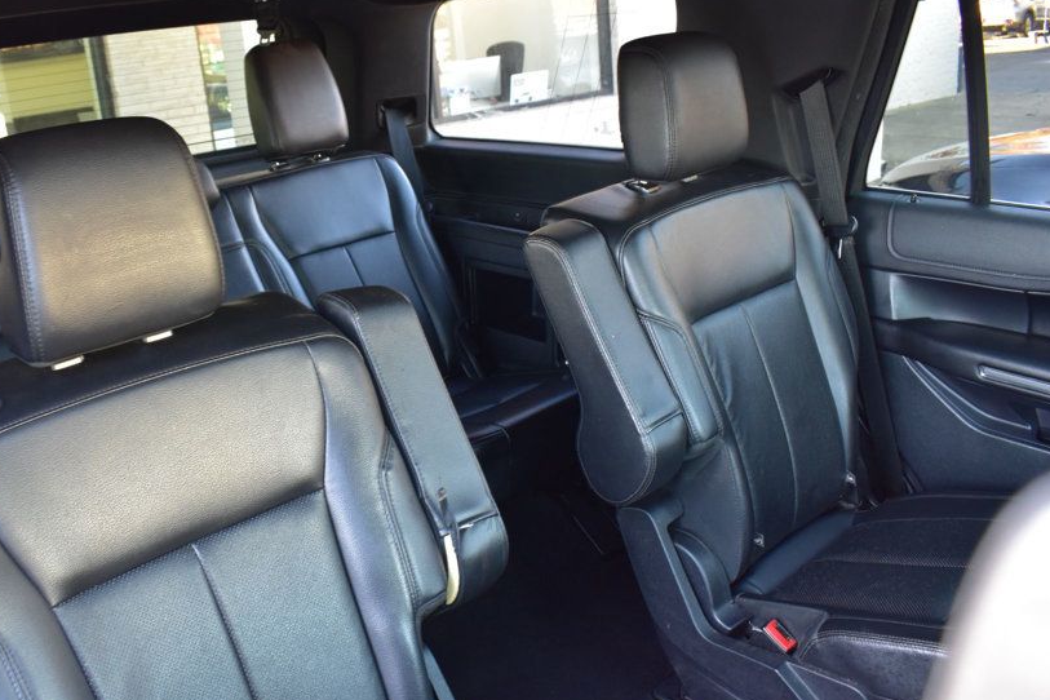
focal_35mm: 34
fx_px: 992
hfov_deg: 55.2
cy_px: 353
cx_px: 394
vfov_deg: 38.9
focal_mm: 18
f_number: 6.3
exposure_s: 1/15
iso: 900
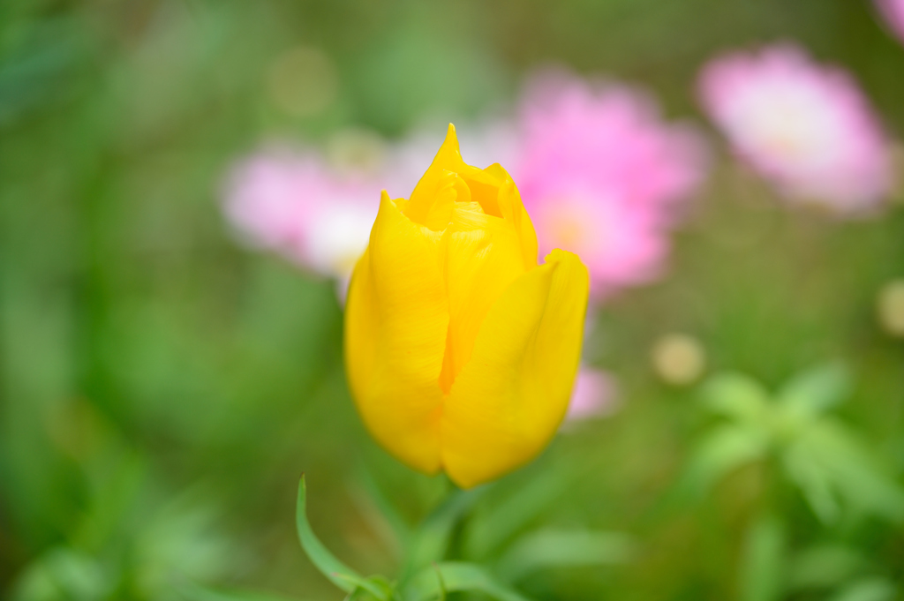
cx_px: 452
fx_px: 2258
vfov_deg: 15.2
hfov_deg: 22.6
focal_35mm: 90
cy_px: 300
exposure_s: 1/500
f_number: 3.5
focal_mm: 90
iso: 200
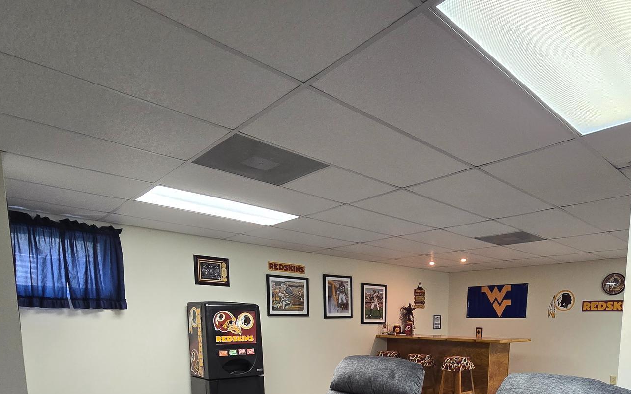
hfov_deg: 78.1
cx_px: 397
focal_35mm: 22
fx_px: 378
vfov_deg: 48.1
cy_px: 369
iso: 160
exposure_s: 1/60
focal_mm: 2.2
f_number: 2.2
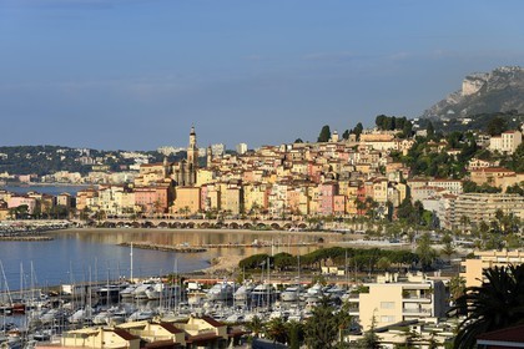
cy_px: 174
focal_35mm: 135
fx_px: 1965
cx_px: 262
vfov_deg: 10.2
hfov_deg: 15.2
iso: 200
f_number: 13
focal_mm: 135
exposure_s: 1/250
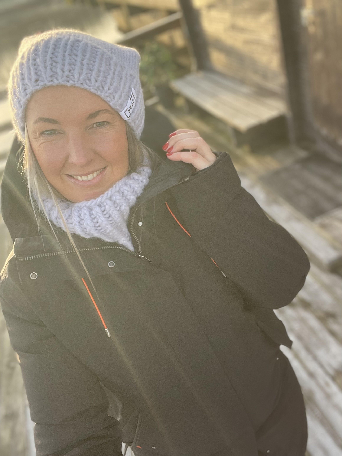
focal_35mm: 30
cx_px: 171
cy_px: 228
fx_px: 395
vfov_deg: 60.0
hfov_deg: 46.8
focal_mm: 2.71
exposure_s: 1/176
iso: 25
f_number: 2.2
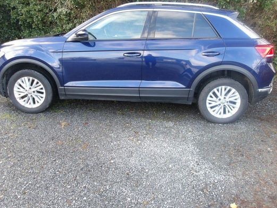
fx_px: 248
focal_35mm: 31
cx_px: 138
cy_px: 90
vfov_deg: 45.3
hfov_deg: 58.4
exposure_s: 1/45
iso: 100
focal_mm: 4.9
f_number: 3
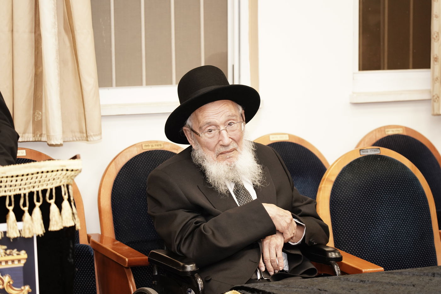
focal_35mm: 105
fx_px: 1286
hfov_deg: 19.5
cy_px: 147
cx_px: 220
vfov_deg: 13.0
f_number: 4.5
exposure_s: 1/125
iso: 2000
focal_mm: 105
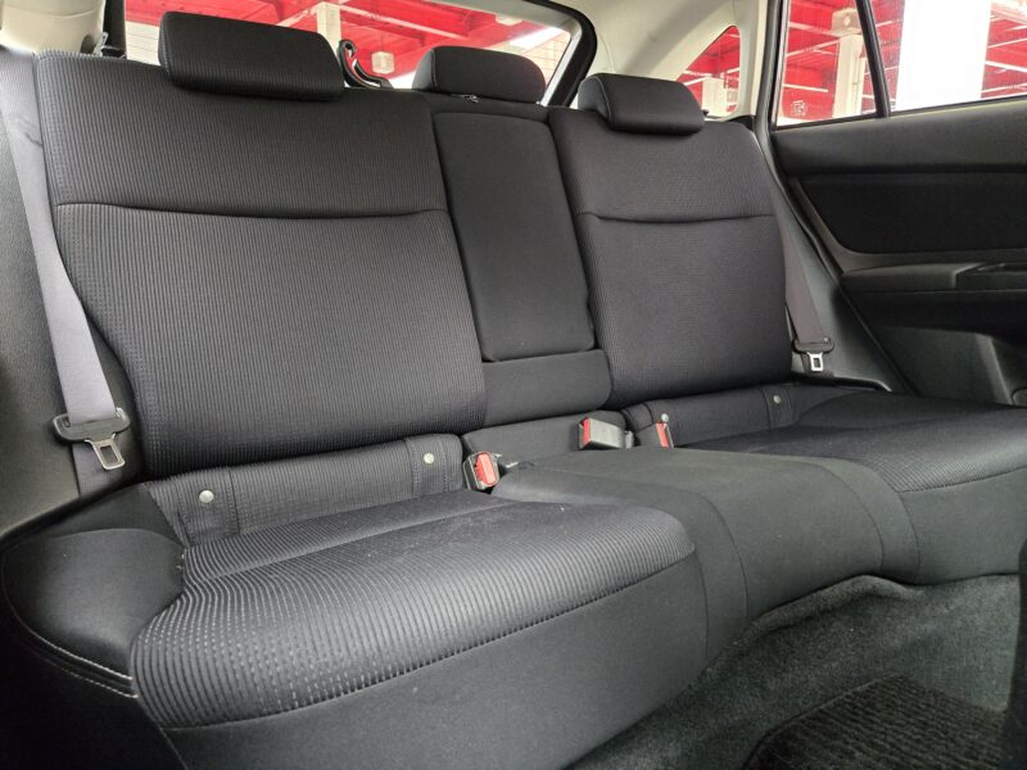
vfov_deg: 58.9
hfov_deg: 73.9
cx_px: 514
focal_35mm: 23
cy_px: 385
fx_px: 682
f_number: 1.8
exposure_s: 1/100
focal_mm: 5.4
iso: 2500
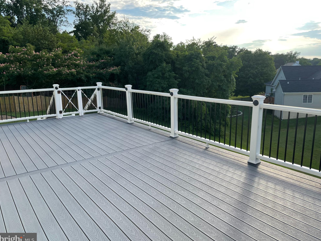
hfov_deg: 65.3
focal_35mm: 27
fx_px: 250
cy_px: 121
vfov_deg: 51.4
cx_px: 163
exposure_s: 1/818
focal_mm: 4.2
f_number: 1.6
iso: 32
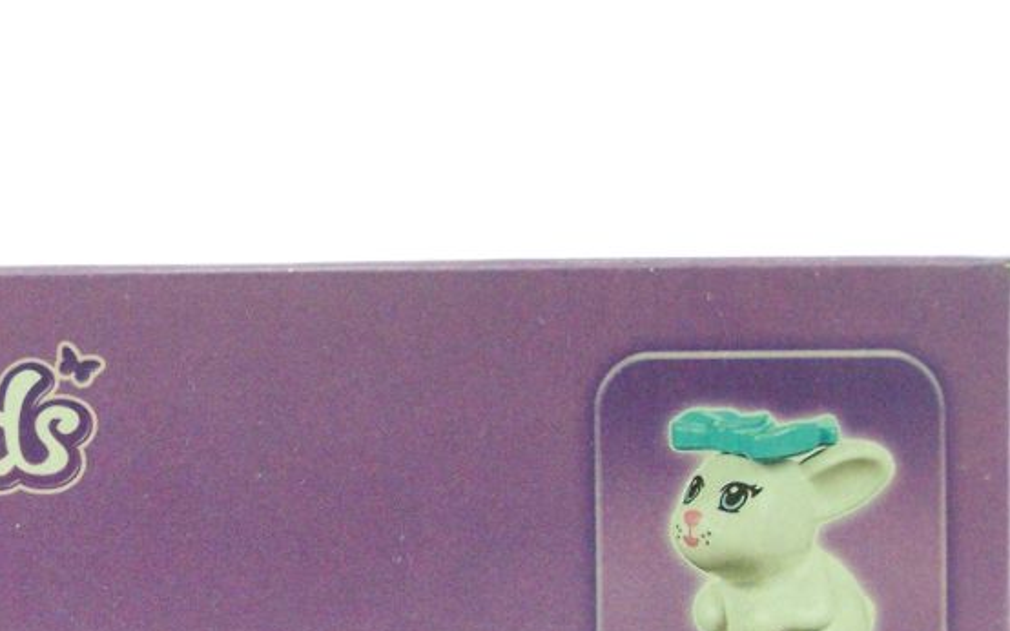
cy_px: 582
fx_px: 4045
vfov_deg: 8.9
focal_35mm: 147
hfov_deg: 14.2
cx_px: 201
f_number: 3.6
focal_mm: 12.4
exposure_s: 1/45
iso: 400
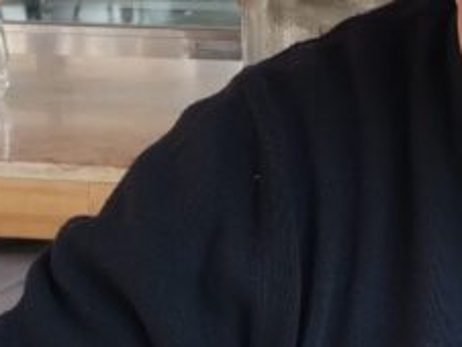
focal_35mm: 127
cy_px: 36
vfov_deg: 11.6
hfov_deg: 15.3
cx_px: 429
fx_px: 1697
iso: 406
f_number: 1.8
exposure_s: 1/33
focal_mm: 4.27
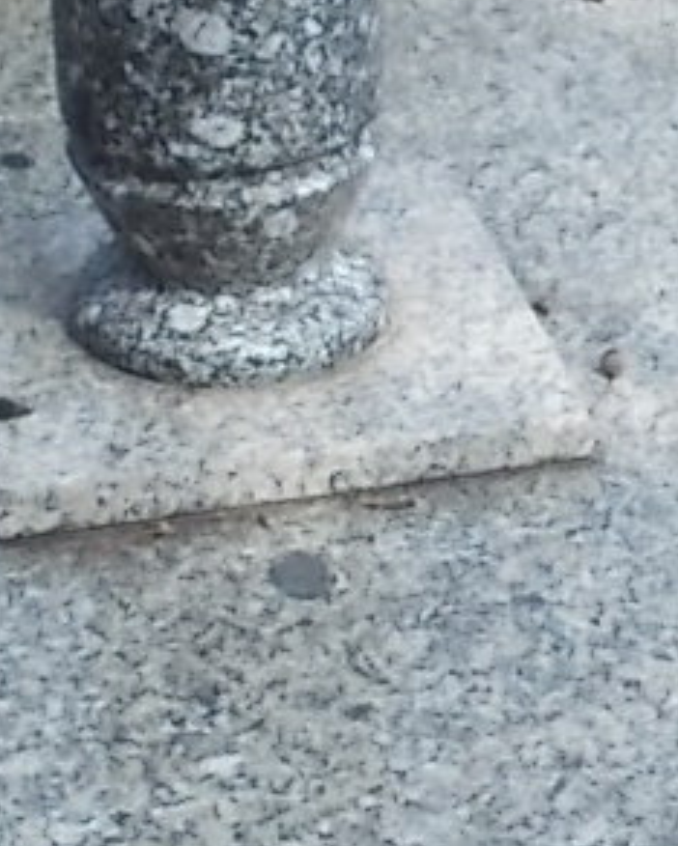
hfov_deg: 11.1
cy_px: 185
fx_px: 3483
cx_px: 495
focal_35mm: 139
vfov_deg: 13.8
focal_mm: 4.6
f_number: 3.2
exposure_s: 1/500
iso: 80
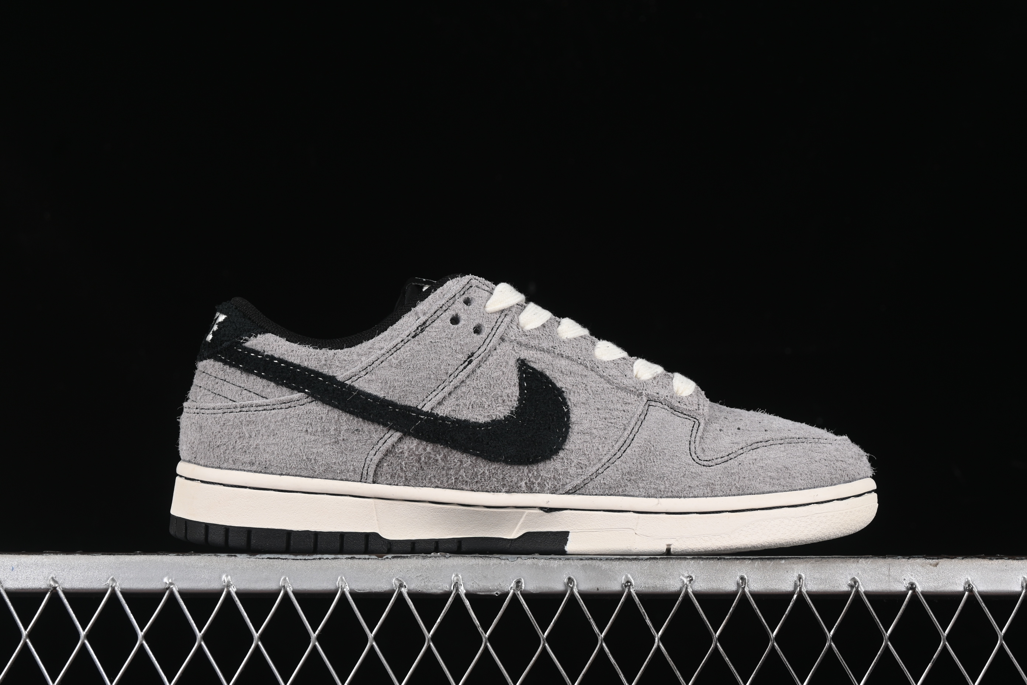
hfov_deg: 27.0
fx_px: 2139
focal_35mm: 75
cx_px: 514
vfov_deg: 18.2
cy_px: 342
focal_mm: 50
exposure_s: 1/80
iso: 160
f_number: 8
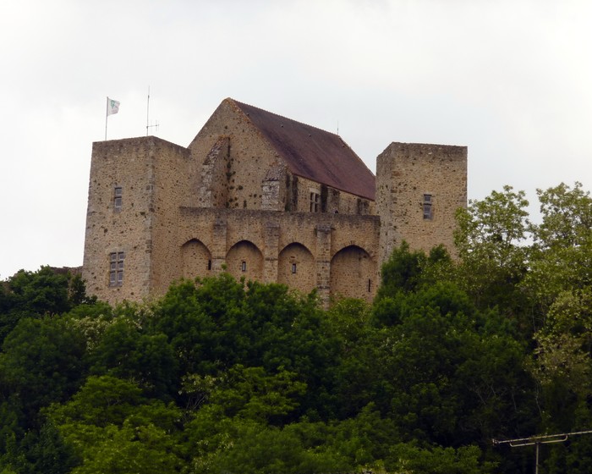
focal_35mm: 316
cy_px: 237
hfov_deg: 6.1
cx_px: 277
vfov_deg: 4.9
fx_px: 5537
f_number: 8
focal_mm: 53.7
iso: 80
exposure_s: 1/125
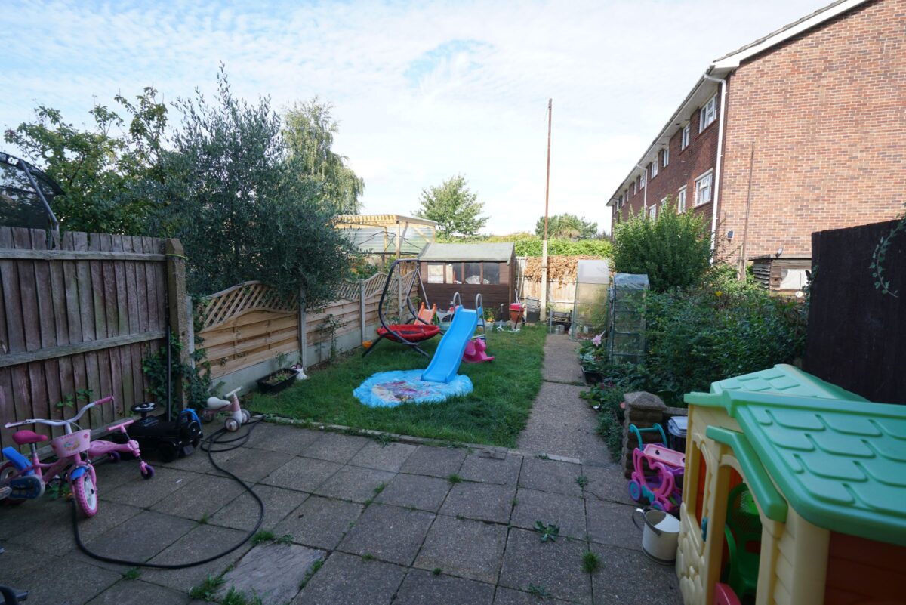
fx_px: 403
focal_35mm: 16
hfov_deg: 96.7
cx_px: 453
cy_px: 302
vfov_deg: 73.8
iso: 100
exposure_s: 1/100
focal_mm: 16
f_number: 7.1
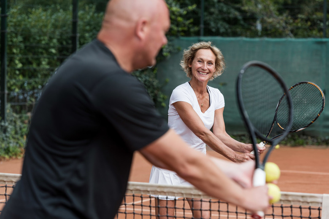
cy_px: 110
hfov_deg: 15.2
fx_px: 1234
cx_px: 164
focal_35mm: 135
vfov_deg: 10.2
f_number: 4.5
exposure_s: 1/800
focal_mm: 135
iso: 250
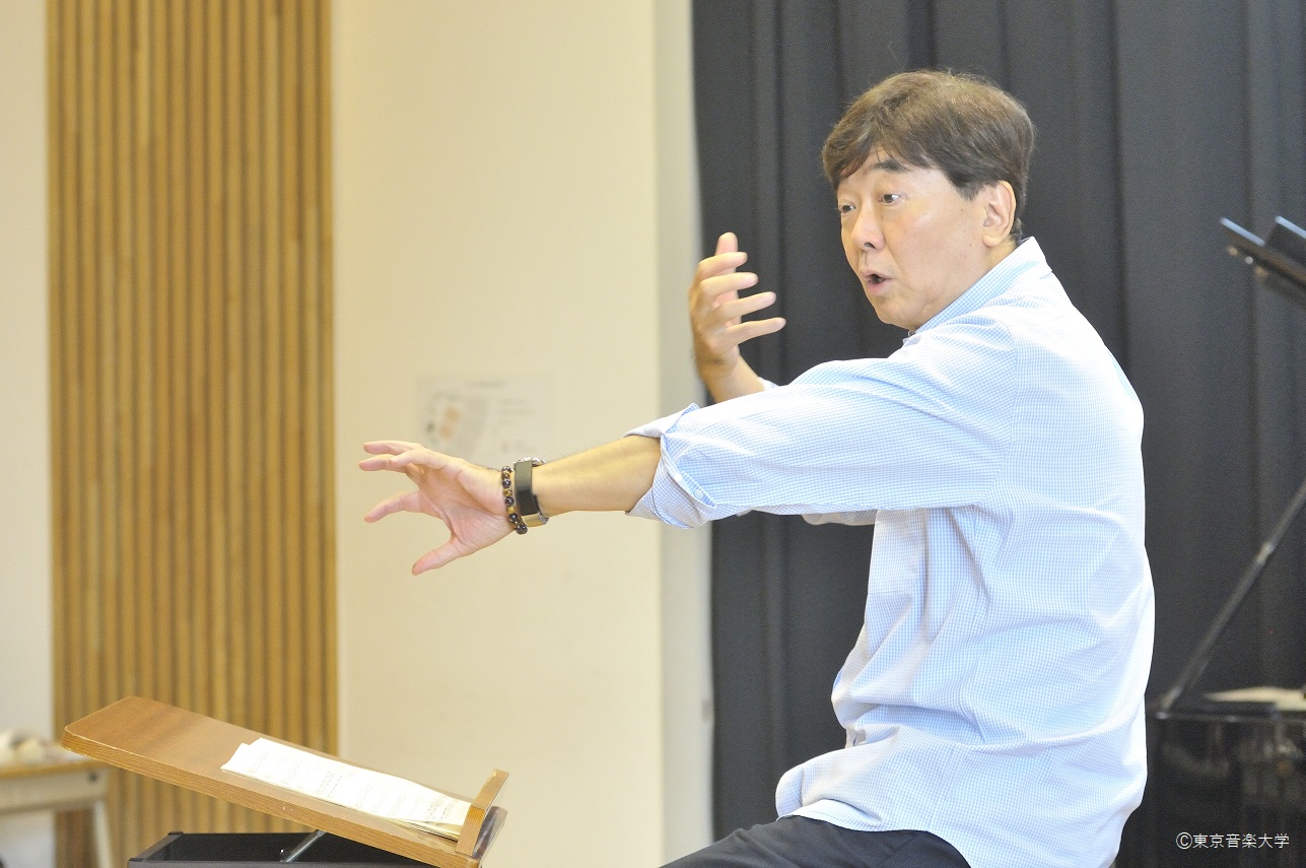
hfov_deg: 17.1
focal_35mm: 120
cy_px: 434
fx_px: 4348
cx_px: 653
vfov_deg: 11.4
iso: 1600
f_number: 5
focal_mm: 80
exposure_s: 1/125
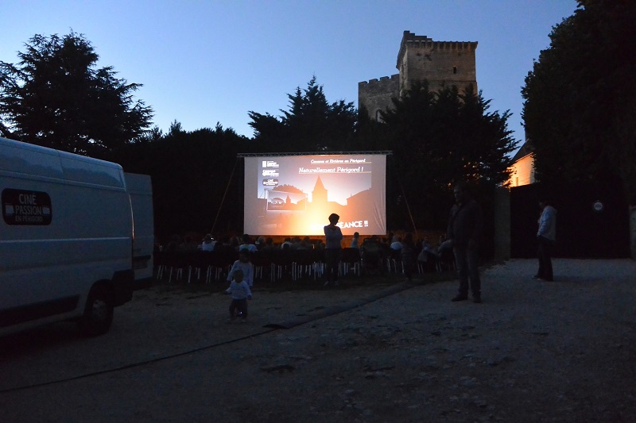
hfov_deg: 63.7
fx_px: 512
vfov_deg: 44.9
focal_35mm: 29
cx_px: 318
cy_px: 212
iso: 3200
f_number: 3.5
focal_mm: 11
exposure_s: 1/20
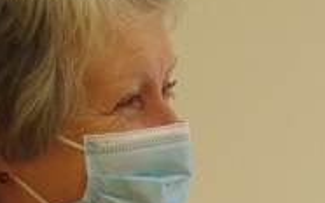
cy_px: 447
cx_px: 538
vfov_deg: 6.4
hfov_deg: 10.2
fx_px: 1744
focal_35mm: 197
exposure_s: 1/100
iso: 400
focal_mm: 20
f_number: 4
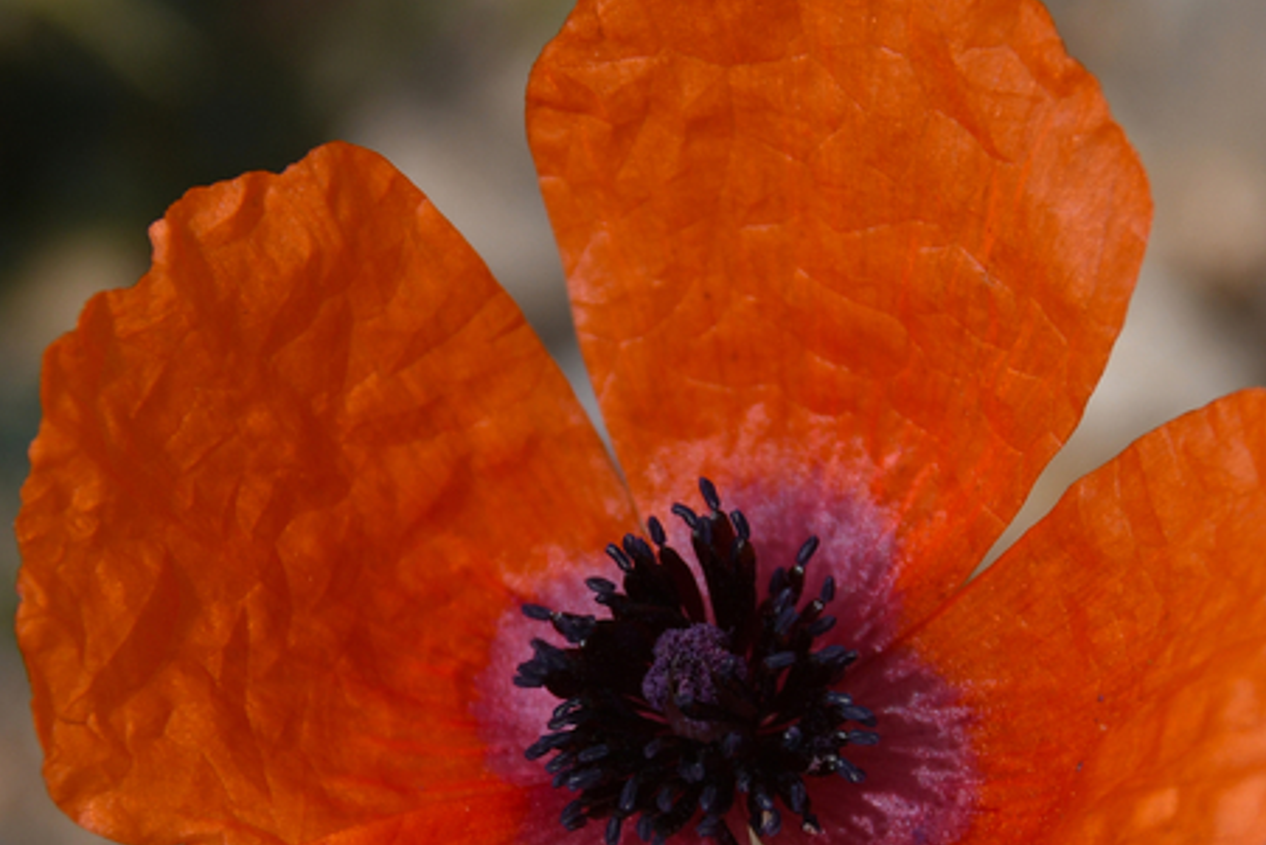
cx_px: 710
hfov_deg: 2.2
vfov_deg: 1.5
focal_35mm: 947
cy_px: 665
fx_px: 33312
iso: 100
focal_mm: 250
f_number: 8
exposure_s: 1/250
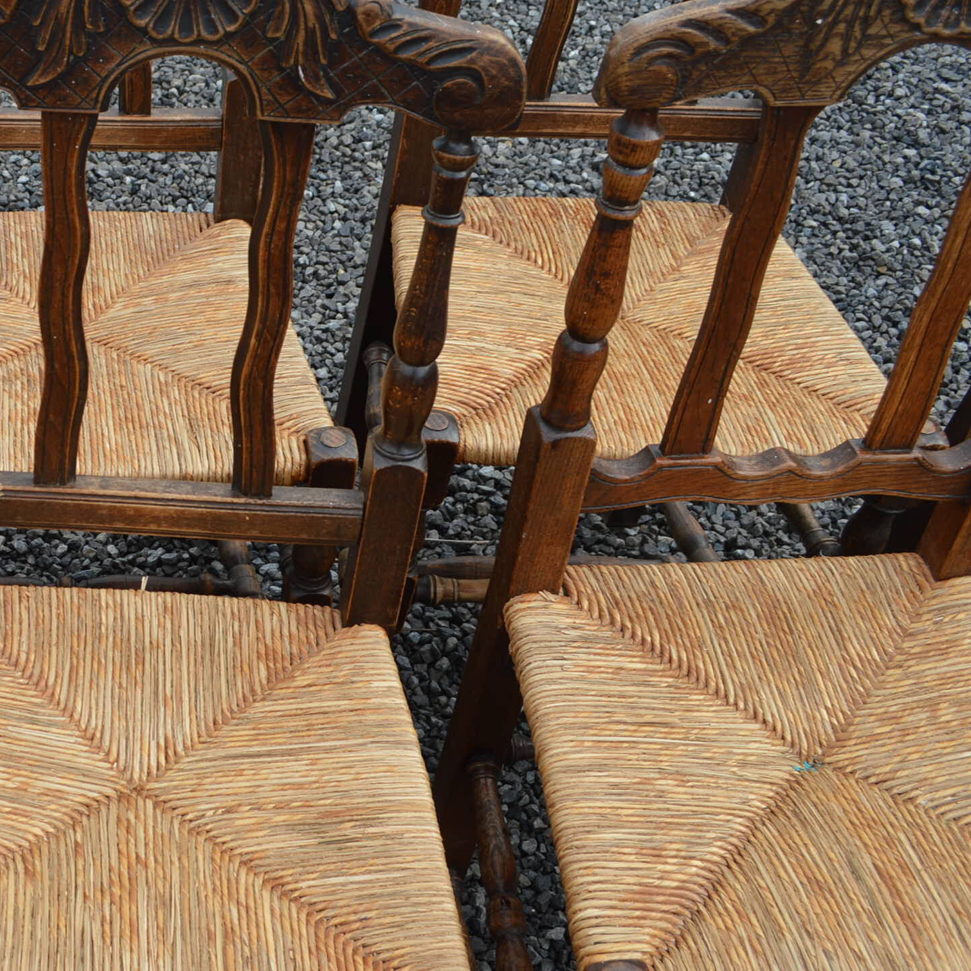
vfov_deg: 35.3
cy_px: 537
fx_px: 1523
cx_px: 31
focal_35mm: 48
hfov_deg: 32.8
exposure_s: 1/160
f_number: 6.3
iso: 100
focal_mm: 18
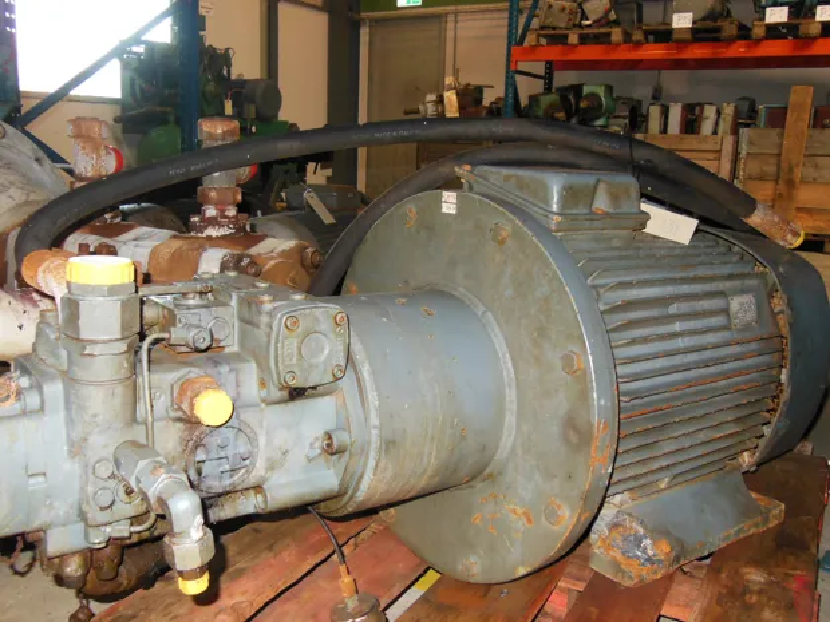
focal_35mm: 34
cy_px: 311
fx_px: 815
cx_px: 415
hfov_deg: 54.0
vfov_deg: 41.8
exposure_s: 1/30
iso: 320
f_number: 3.9
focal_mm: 6
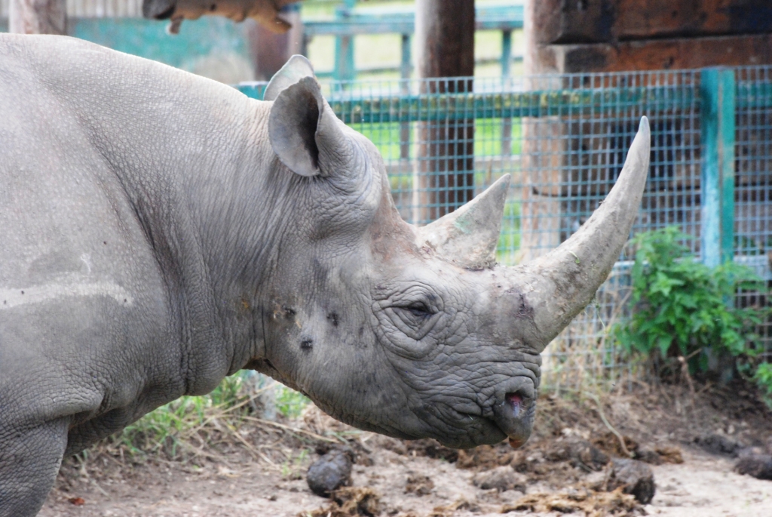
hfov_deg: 4.6
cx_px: 386
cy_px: 258
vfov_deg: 3.1
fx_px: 9659
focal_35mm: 450
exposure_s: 1/160
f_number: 14
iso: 1600
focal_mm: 300
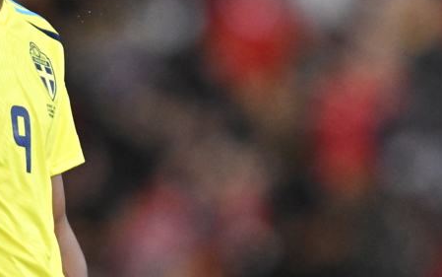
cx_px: 140
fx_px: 20835
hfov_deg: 1.2
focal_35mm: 1729
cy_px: 219
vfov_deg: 0.8
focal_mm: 560
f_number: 4
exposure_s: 1/2000
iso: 10000
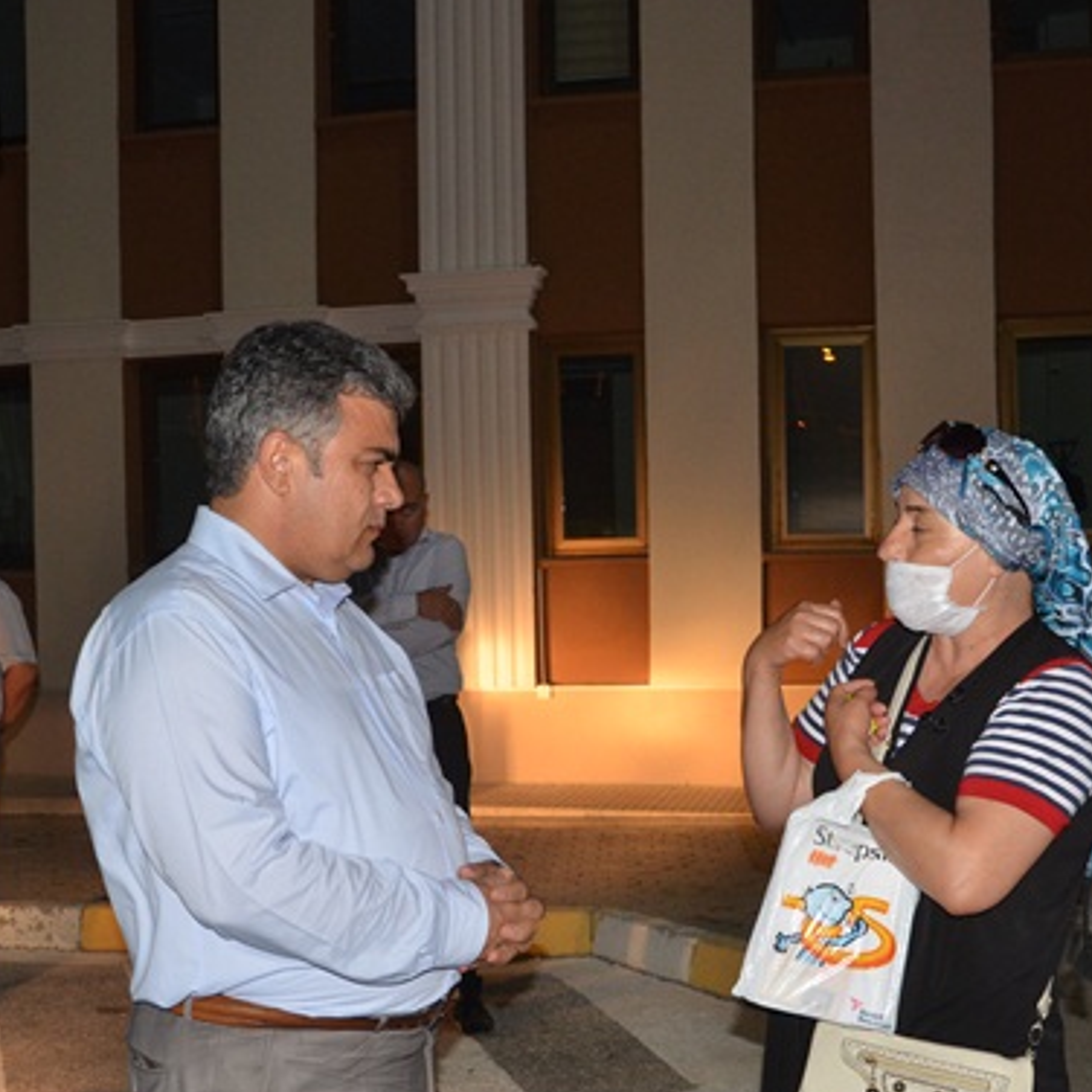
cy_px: 601
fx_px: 1777
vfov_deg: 34.1
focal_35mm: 50
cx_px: 569
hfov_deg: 34.2
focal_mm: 21
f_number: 5
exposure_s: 1/60
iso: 800
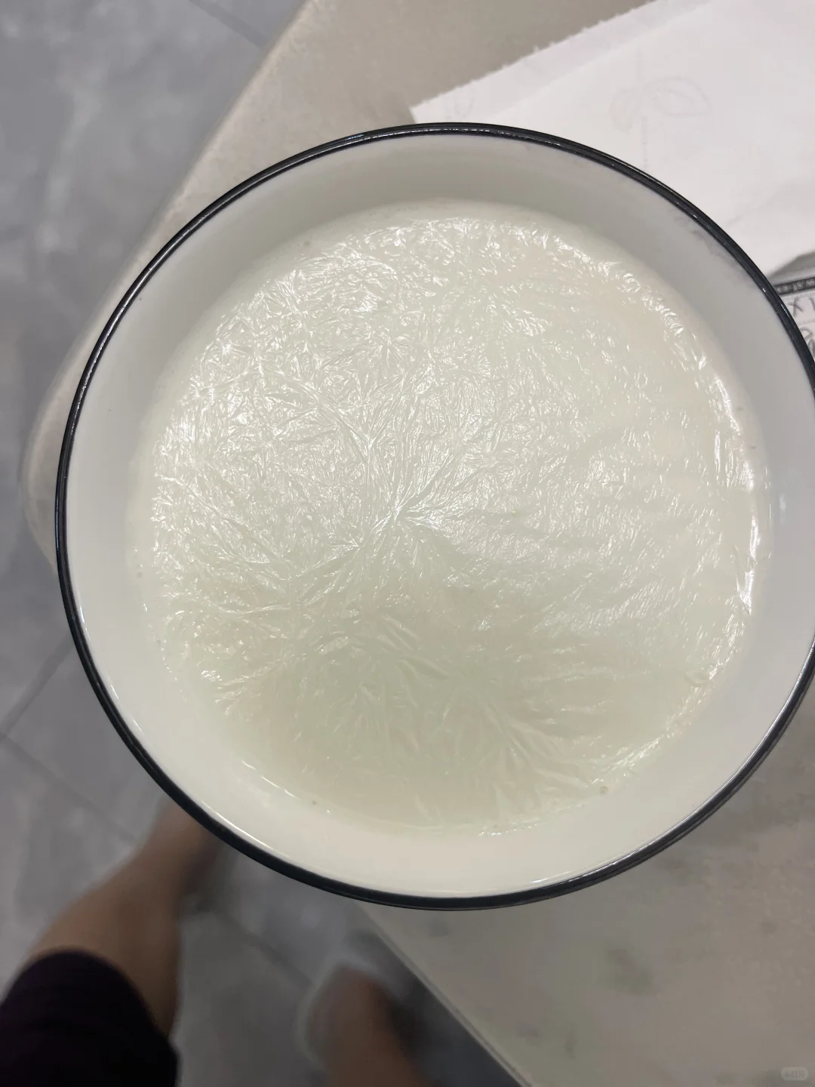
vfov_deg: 69.4
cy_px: 544
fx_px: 785
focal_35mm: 25
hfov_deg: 54.9
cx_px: 408
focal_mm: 5.1
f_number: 1.6
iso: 125
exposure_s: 1/100
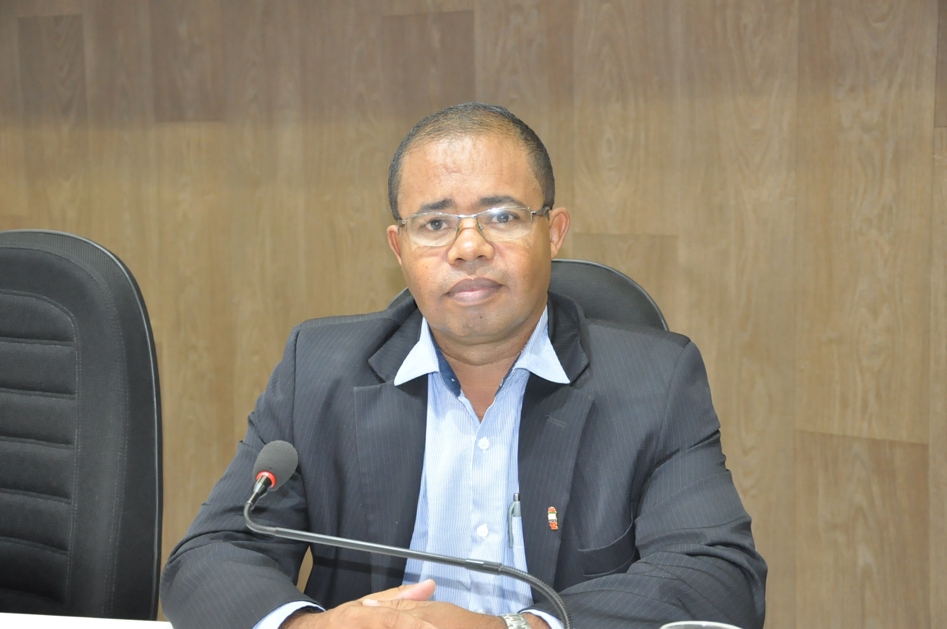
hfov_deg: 29.9
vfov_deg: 20.1
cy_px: 314
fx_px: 1773
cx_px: 474
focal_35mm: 68
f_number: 5
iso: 2000
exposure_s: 1/60
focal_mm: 45
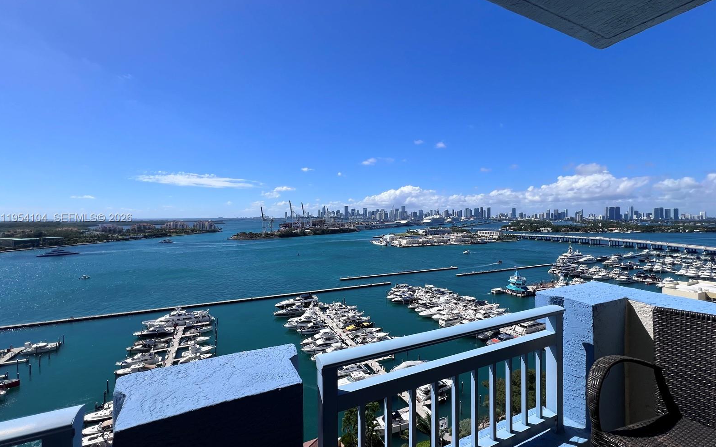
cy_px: 219
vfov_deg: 78.6
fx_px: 273
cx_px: 354
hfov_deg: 105.3
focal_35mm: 14
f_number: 1.8
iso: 32
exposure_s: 1/2874
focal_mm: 1.57
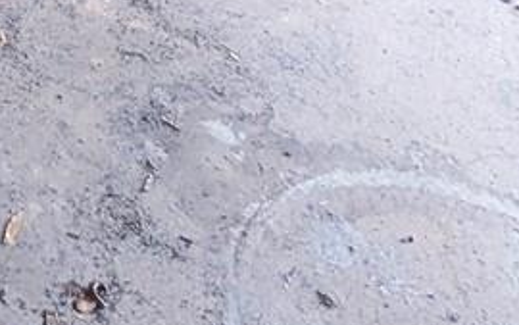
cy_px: -769
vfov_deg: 9.6
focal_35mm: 88
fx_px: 1245
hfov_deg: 18.2
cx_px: -435
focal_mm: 1.83
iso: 343
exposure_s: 1/60
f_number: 2.2
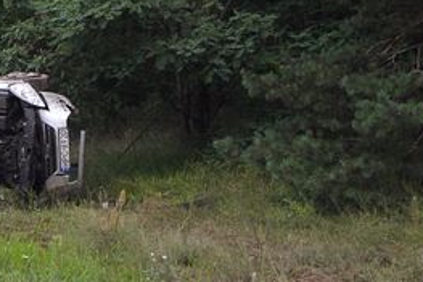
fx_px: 2278
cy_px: 209
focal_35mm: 194
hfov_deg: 10.5
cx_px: -29
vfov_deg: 7.1
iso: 640
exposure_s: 1/100
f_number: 5
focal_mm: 40
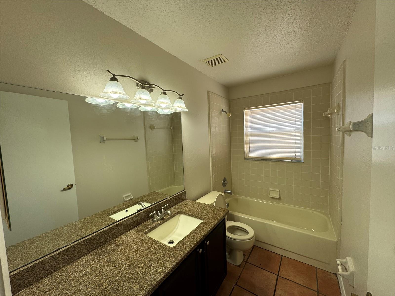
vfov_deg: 85.7
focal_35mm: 14
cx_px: 198
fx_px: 160
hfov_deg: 102.1
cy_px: 148
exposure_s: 1/99
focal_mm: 2.22
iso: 64
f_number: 2.2
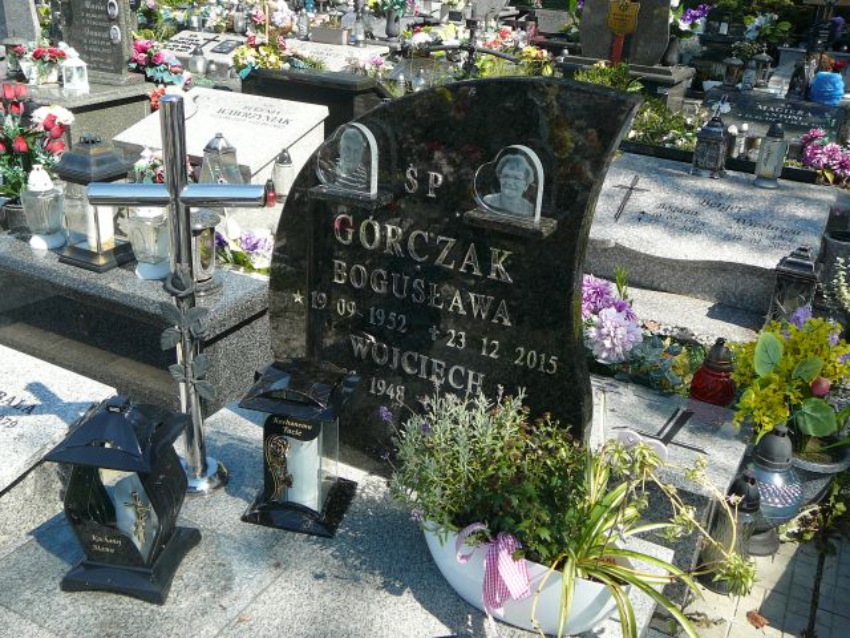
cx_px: 425
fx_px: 859
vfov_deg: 40.7
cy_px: 319
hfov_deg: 52.6
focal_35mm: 35
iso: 80
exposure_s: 1/640
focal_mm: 5.2
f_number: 2.8
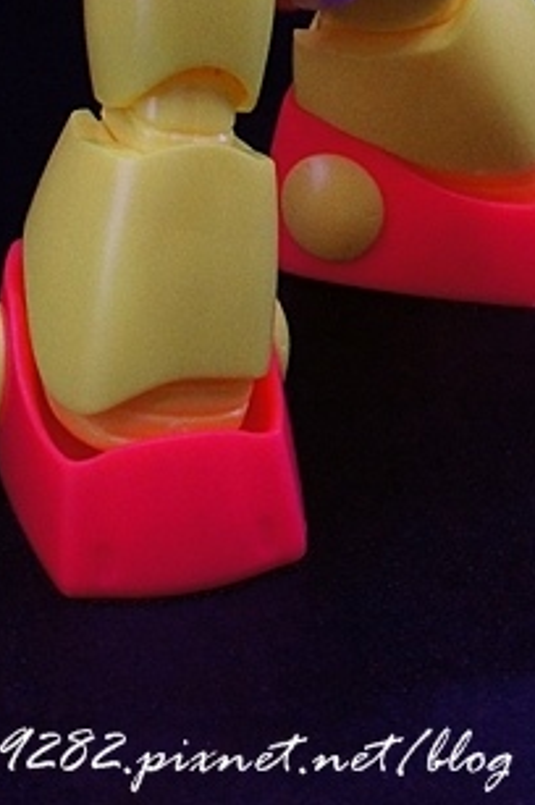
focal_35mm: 88
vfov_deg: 20.4
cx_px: 245
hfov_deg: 15.5
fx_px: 1966
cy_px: -338
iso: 1250
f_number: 7.1
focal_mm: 20
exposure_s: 1/30
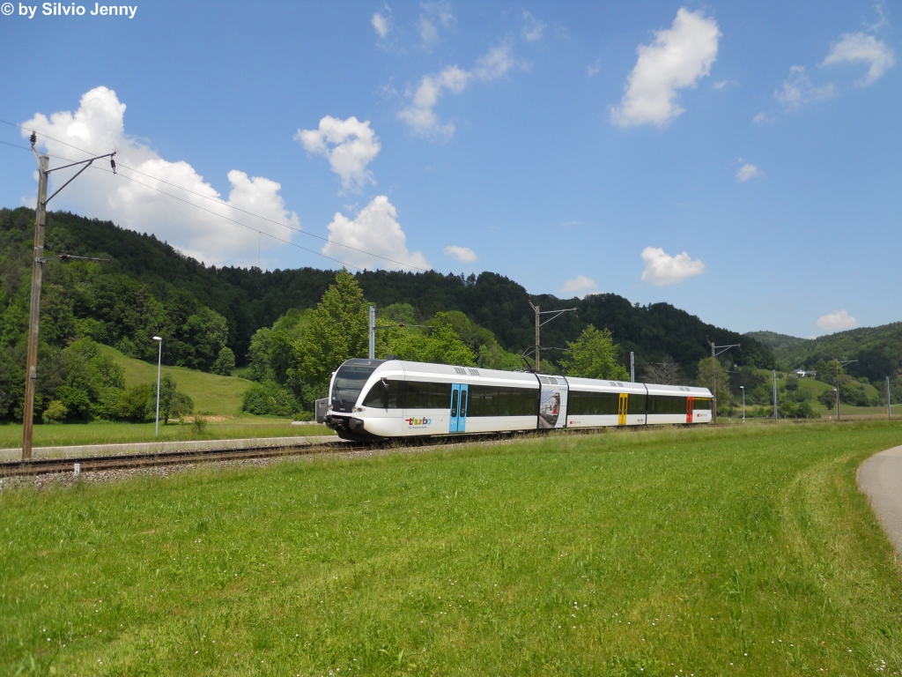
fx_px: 730
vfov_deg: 49.7
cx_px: 451
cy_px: 338
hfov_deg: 63.4
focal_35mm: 28
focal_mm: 5
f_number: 5.4
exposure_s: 1/320
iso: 80
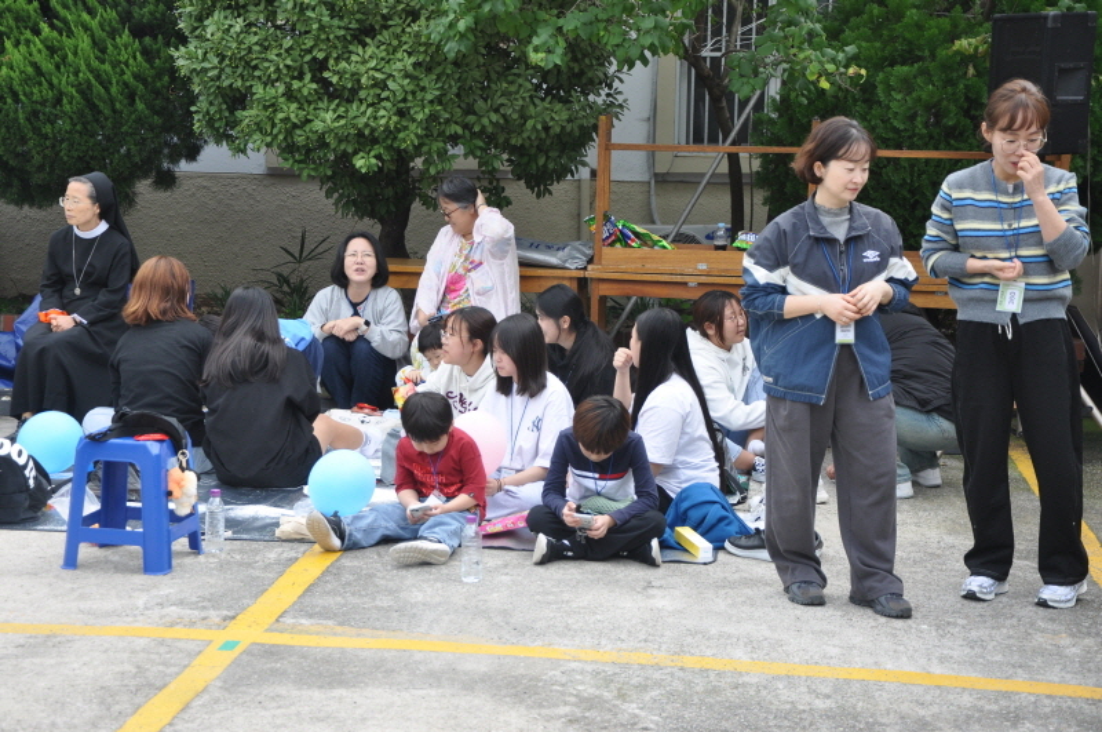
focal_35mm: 68
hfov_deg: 29.9
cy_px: 366
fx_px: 2063
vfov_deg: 20.1
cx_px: 551
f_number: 6.3
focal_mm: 45
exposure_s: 1/160
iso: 200
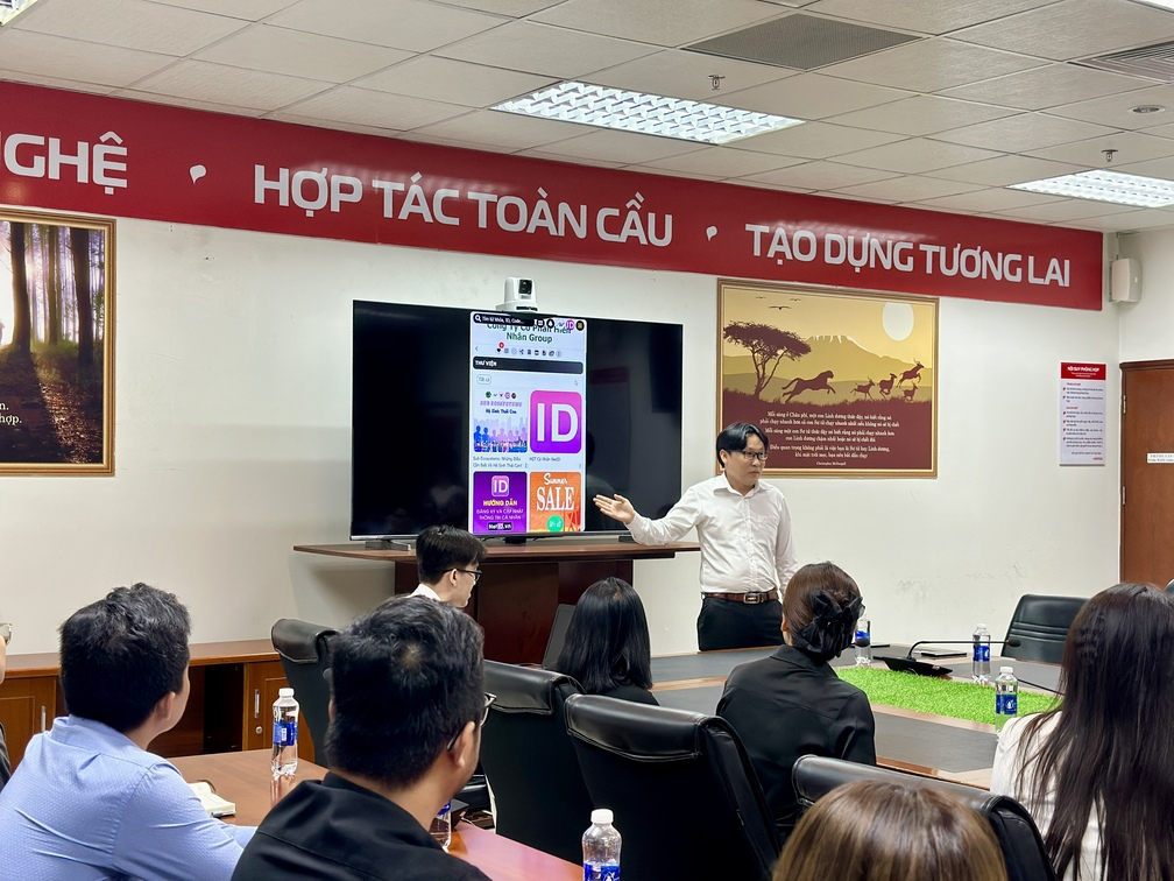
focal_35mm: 48
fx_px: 1628
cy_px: 440
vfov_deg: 30.3
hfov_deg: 39.7
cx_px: 587
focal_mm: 6.86
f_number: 1.78
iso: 160
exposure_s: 1/100
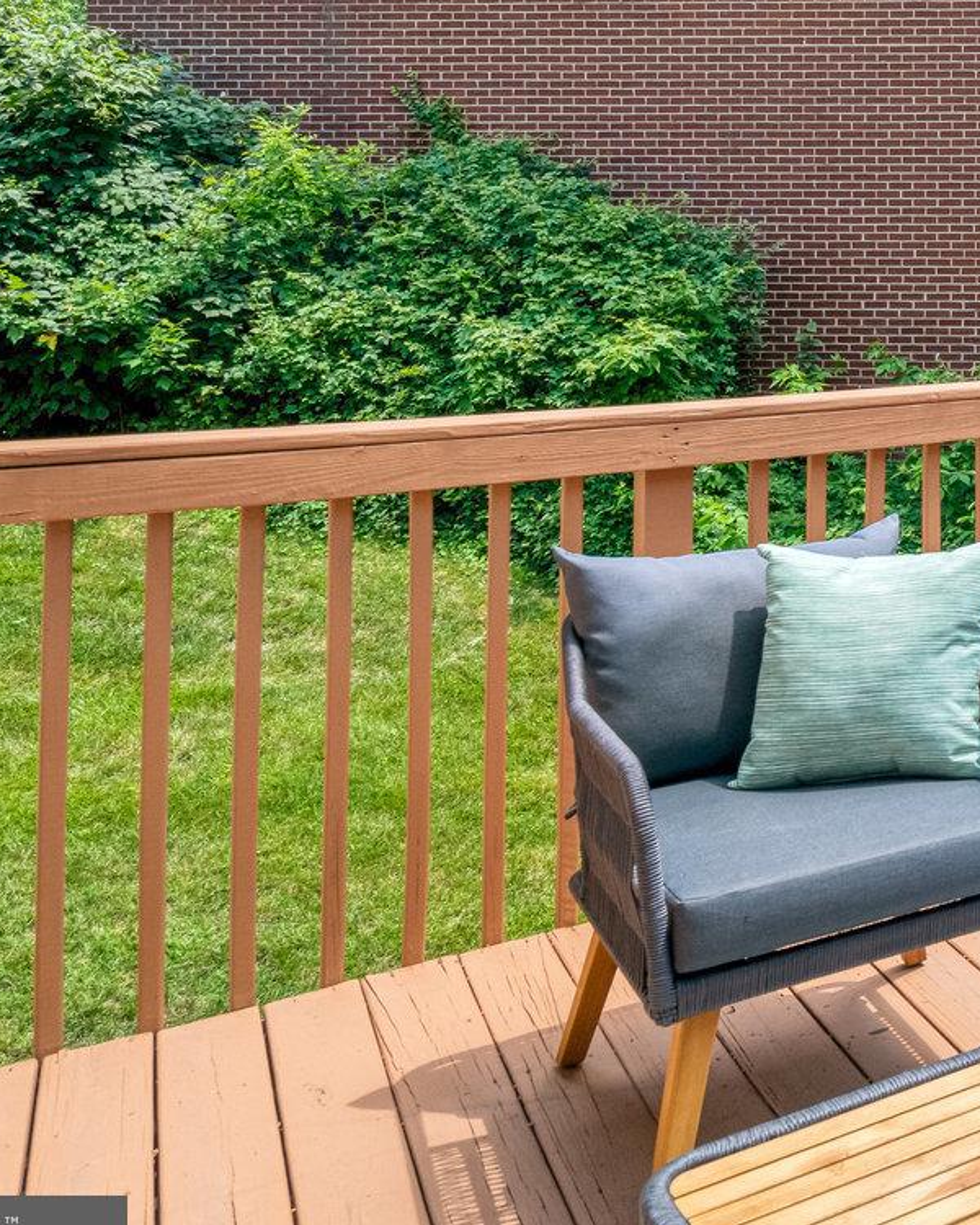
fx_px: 1486
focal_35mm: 41
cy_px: 199
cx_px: 1437
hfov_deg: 26.9
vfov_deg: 42.2
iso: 1250
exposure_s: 1/1000
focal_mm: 16
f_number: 8
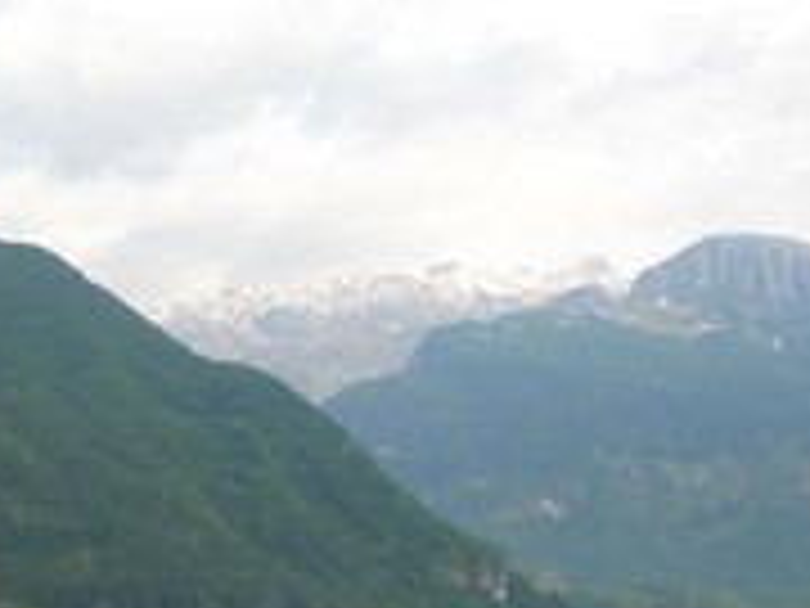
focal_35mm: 91
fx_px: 2129
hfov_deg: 21.5
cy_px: 635
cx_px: 486
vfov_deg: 15.9
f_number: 3.1
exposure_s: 1/201
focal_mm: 6.72
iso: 64
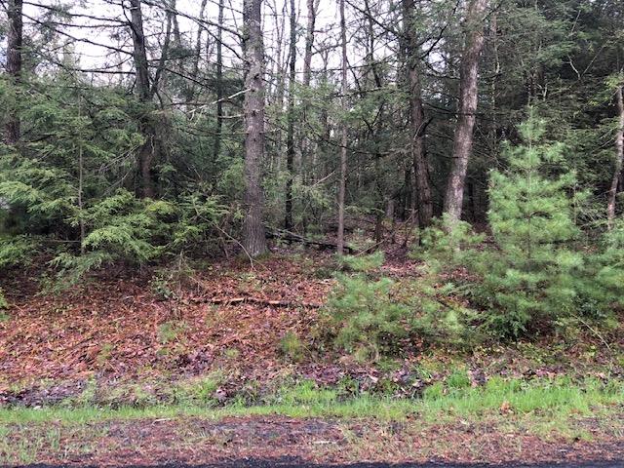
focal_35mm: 28
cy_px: 234
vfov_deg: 49.7
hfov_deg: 63.4
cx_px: 312
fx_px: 505
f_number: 1.8
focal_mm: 4
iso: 25
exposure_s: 1/40
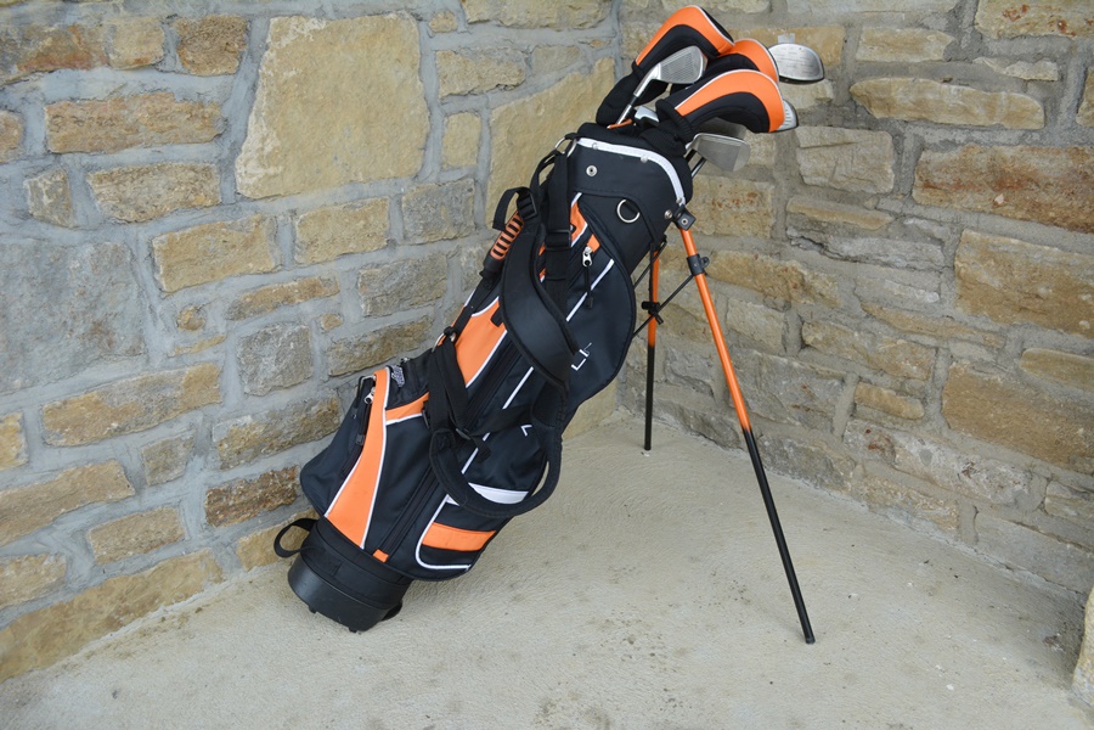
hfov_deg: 61.9
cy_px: 365
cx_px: 547
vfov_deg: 43.6
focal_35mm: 30
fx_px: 912
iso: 360
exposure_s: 1/125
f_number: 5.6
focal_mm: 20
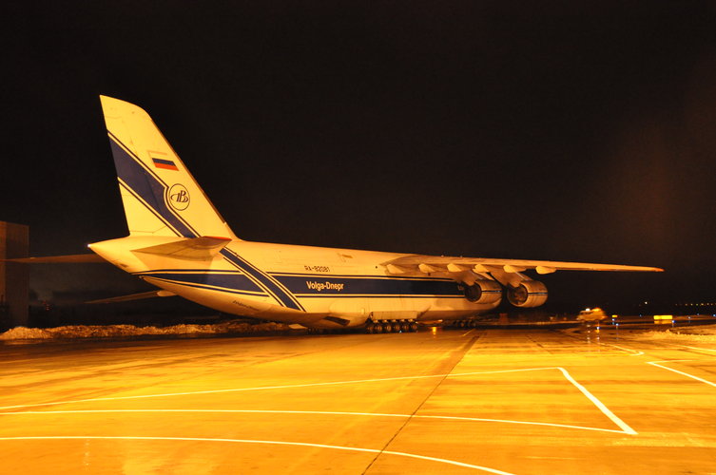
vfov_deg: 31.8
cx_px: 358
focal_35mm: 42
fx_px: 834
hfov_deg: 46.5
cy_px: 238
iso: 2000
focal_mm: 28
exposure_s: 1/6
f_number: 4
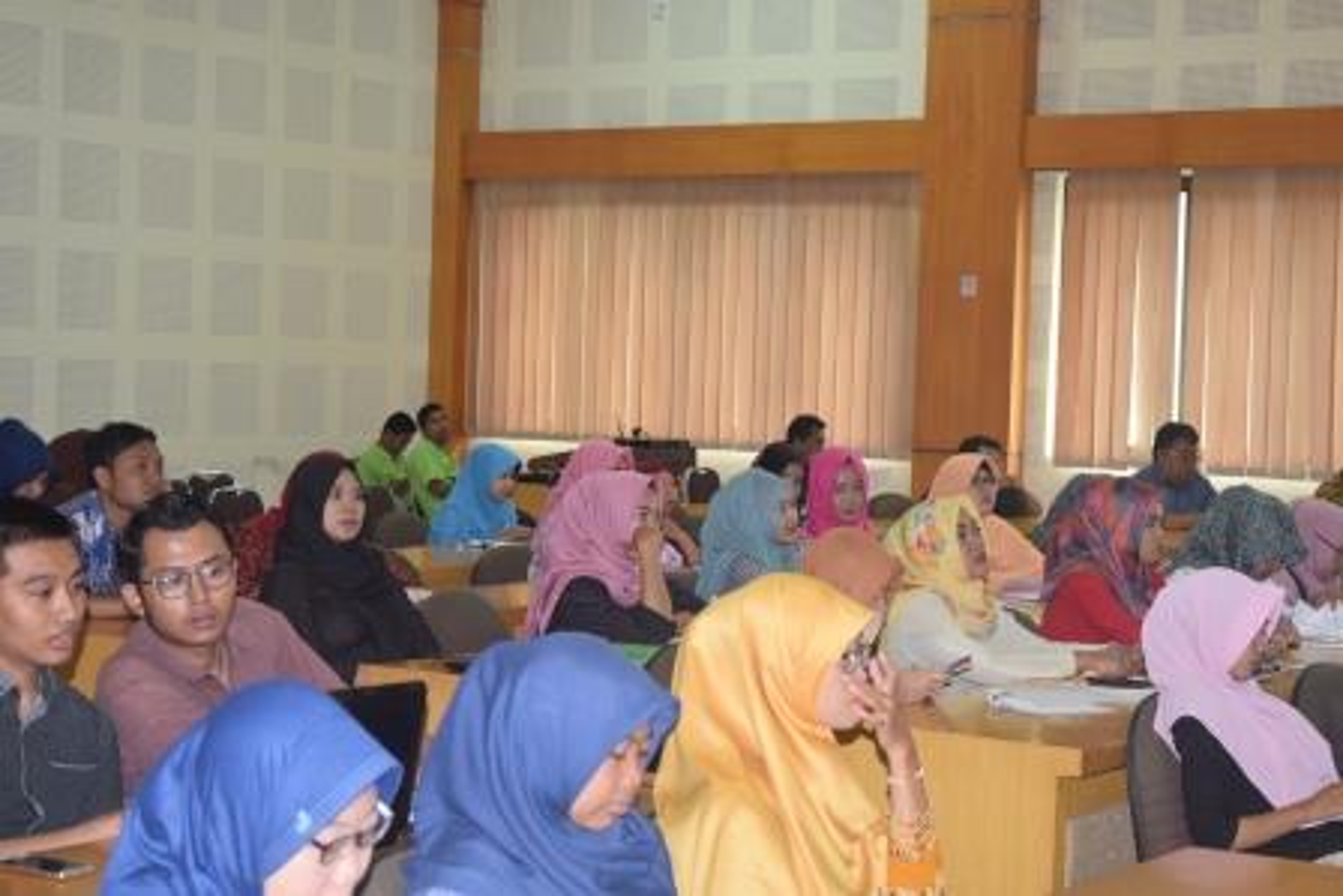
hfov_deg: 28.1
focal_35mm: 72
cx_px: 672
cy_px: 448
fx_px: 2687
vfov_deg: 18.9
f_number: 5.3
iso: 1600
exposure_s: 1/60
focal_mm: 48
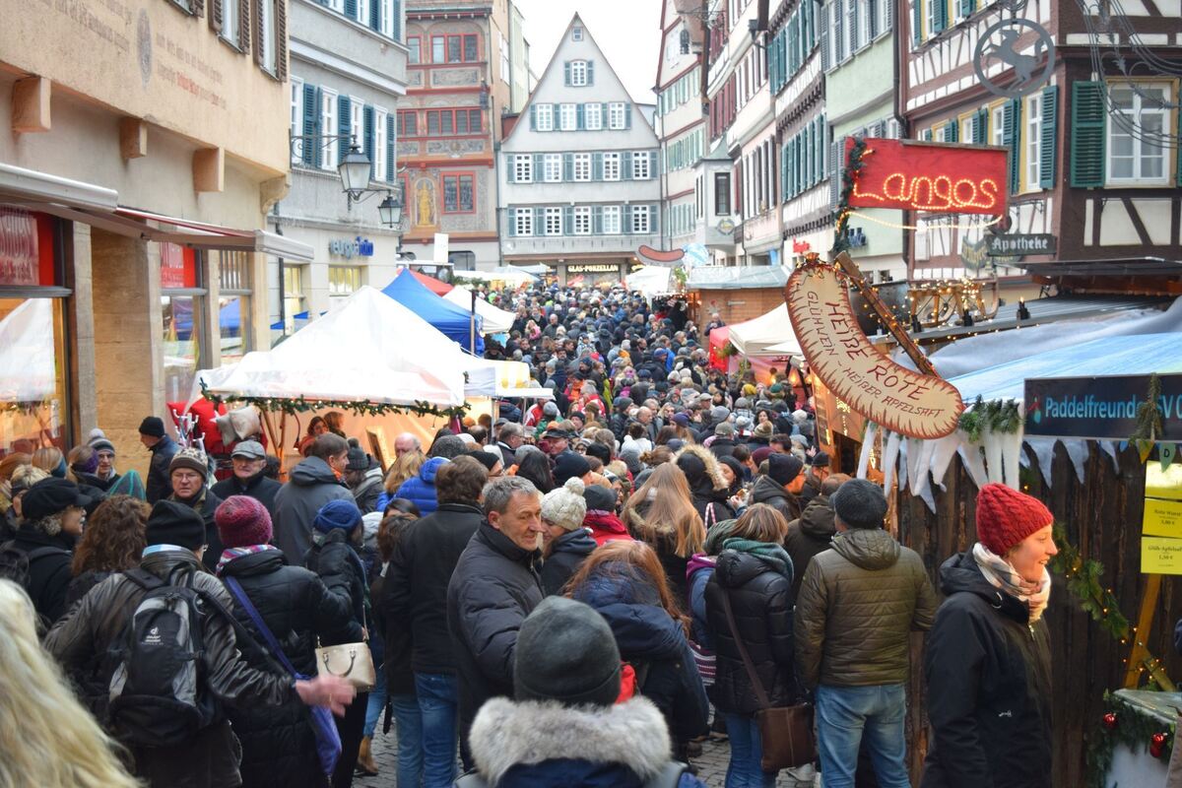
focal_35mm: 48
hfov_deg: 41.1
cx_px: 591
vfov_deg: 28.1
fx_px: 1576
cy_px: 394
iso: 900
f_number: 4.5
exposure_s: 1/60
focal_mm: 32
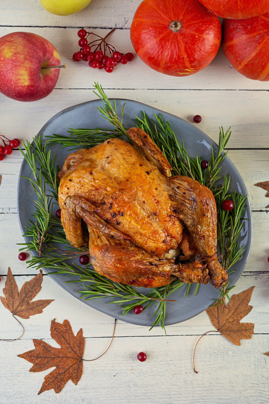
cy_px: 198
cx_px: 135
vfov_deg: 36.2
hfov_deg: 24.6
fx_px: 616
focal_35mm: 55
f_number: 7.1
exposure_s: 1/100
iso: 100
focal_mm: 36
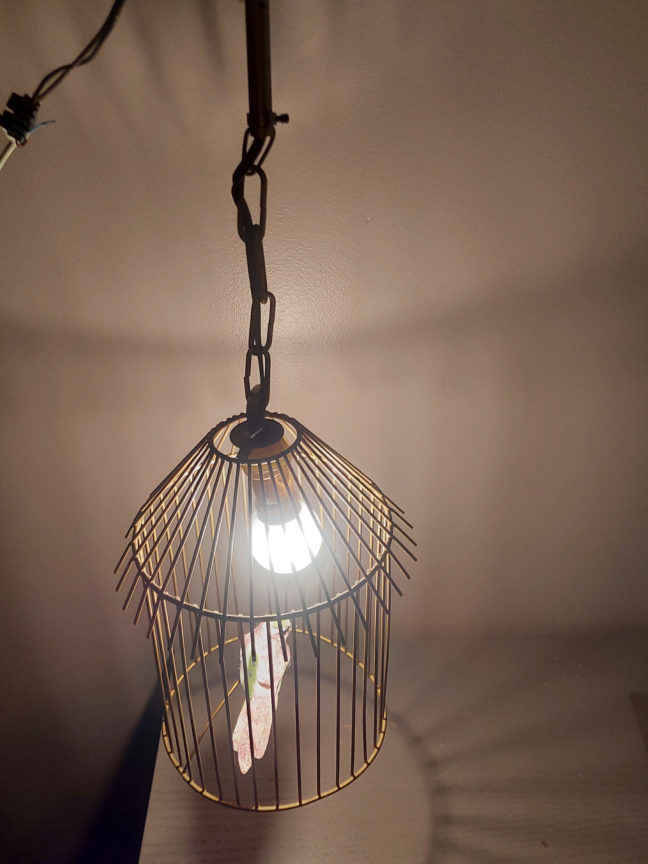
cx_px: 324
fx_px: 599
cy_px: 432
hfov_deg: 56.8
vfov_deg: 71.6
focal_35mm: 24
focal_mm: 5.23
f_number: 1.8
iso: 64
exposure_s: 1/50
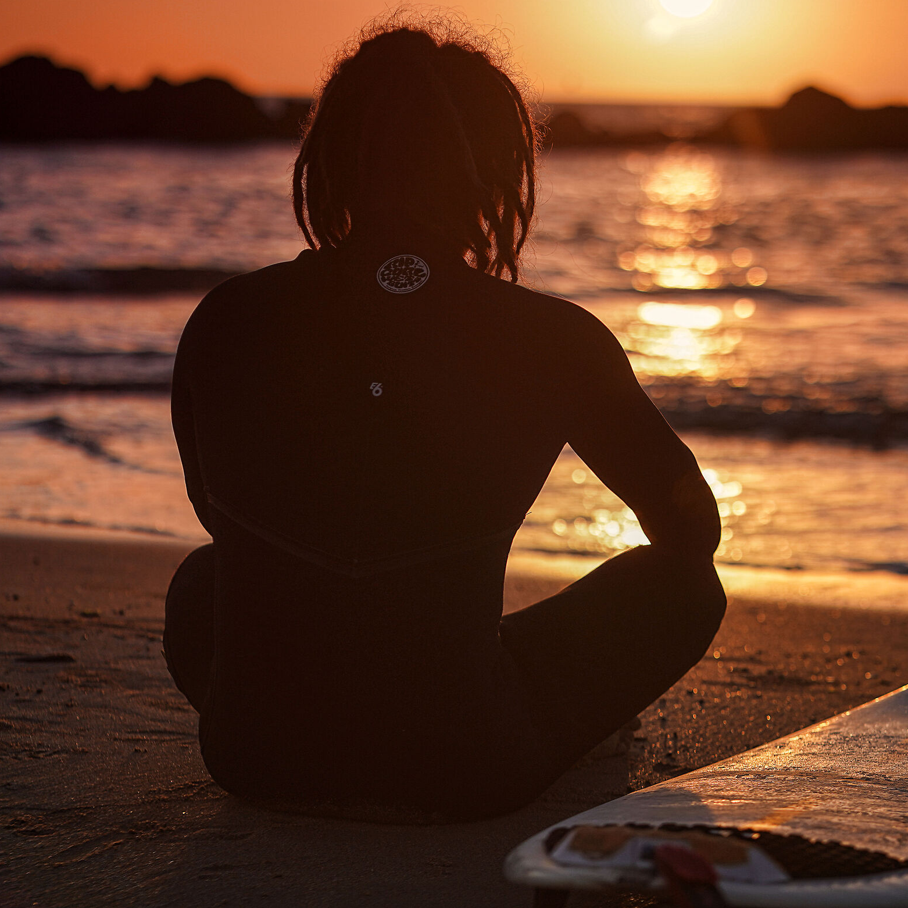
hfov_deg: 15.7
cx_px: 430
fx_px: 3294
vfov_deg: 15.7
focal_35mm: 111
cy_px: 444
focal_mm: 85
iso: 160
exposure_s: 1/250
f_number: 3.2
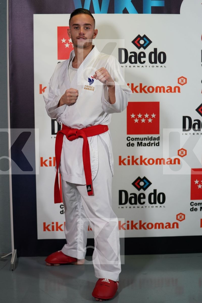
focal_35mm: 70
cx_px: 101
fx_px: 589
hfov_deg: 19.5
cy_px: 152
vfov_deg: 28.8
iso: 1250
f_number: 2.8
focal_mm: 70
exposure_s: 1/250
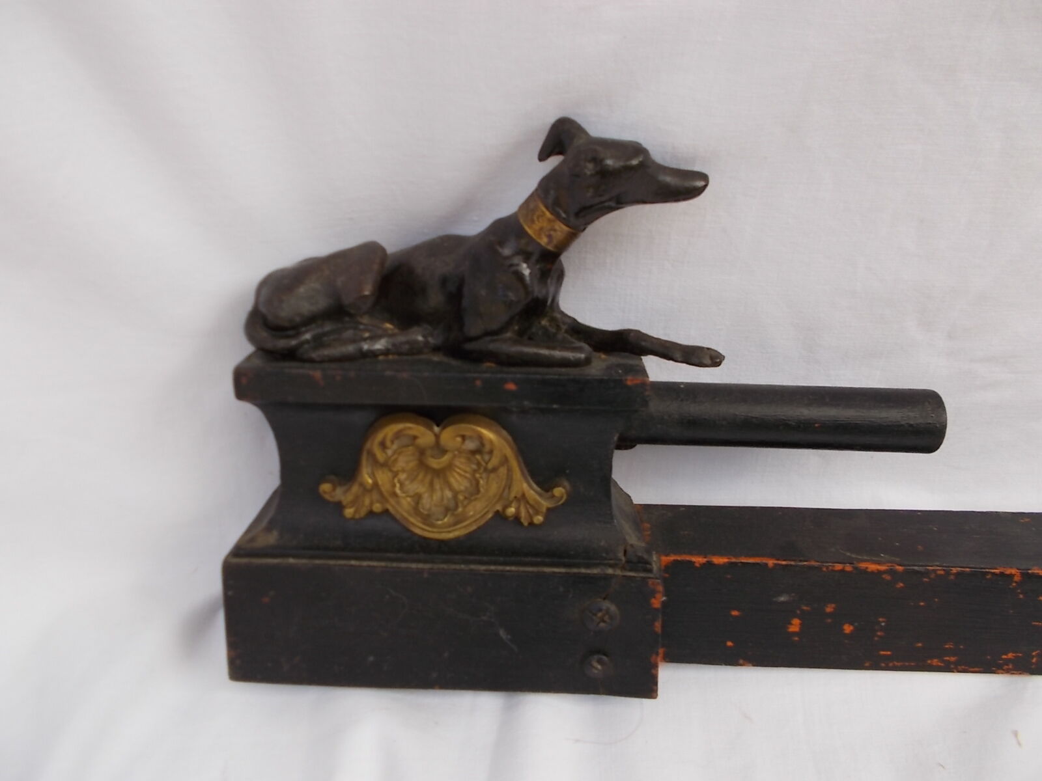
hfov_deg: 67.3
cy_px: 390
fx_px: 783
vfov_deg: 53.1
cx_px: 521
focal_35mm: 26
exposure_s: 1/125
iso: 80
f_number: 3.2
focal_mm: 4.6
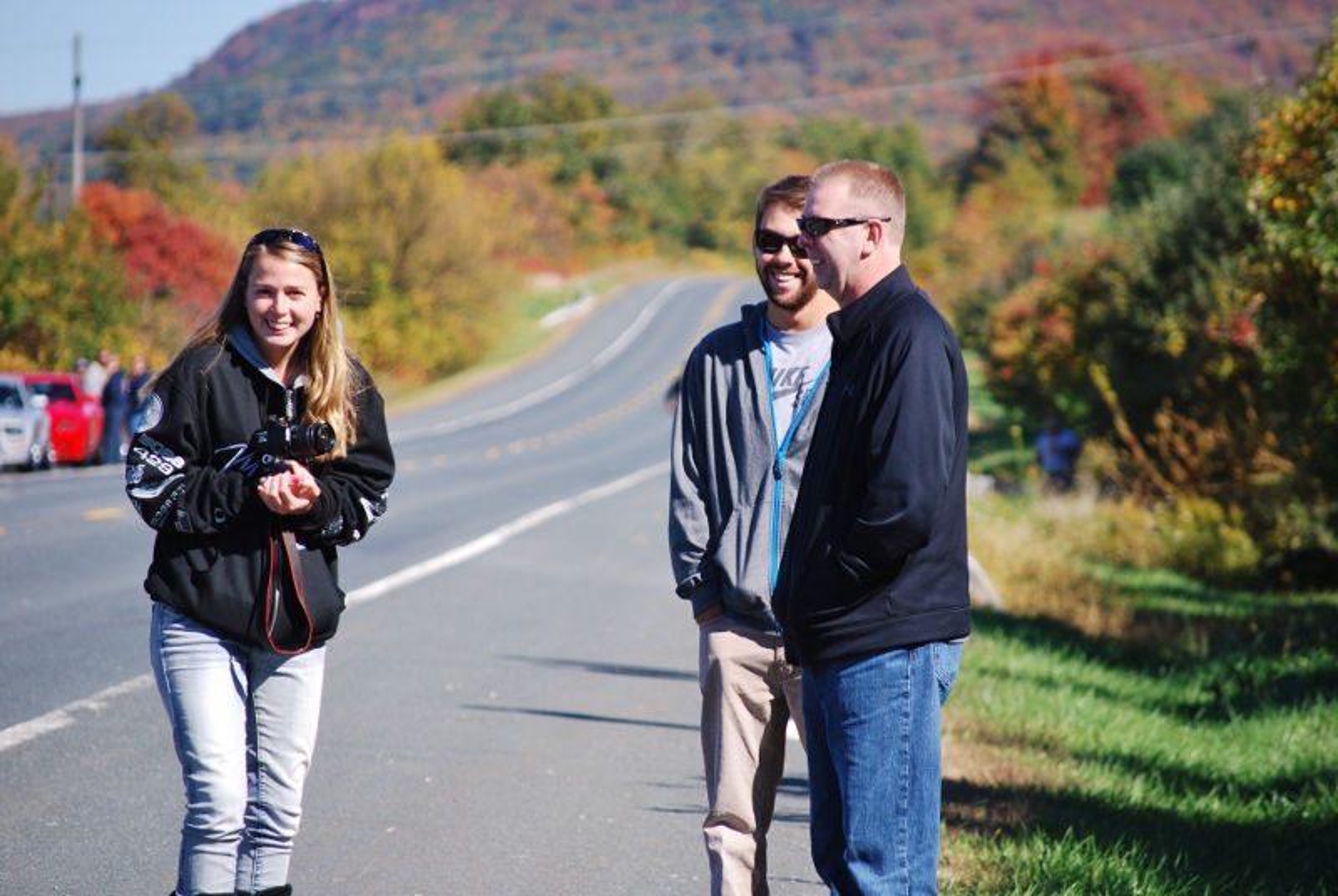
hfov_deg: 8.6
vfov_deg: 5.7
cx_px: 669
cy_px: 448
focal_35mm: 240
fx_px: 8933
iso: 200
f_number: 5.3
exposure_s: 1/500
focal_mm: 160
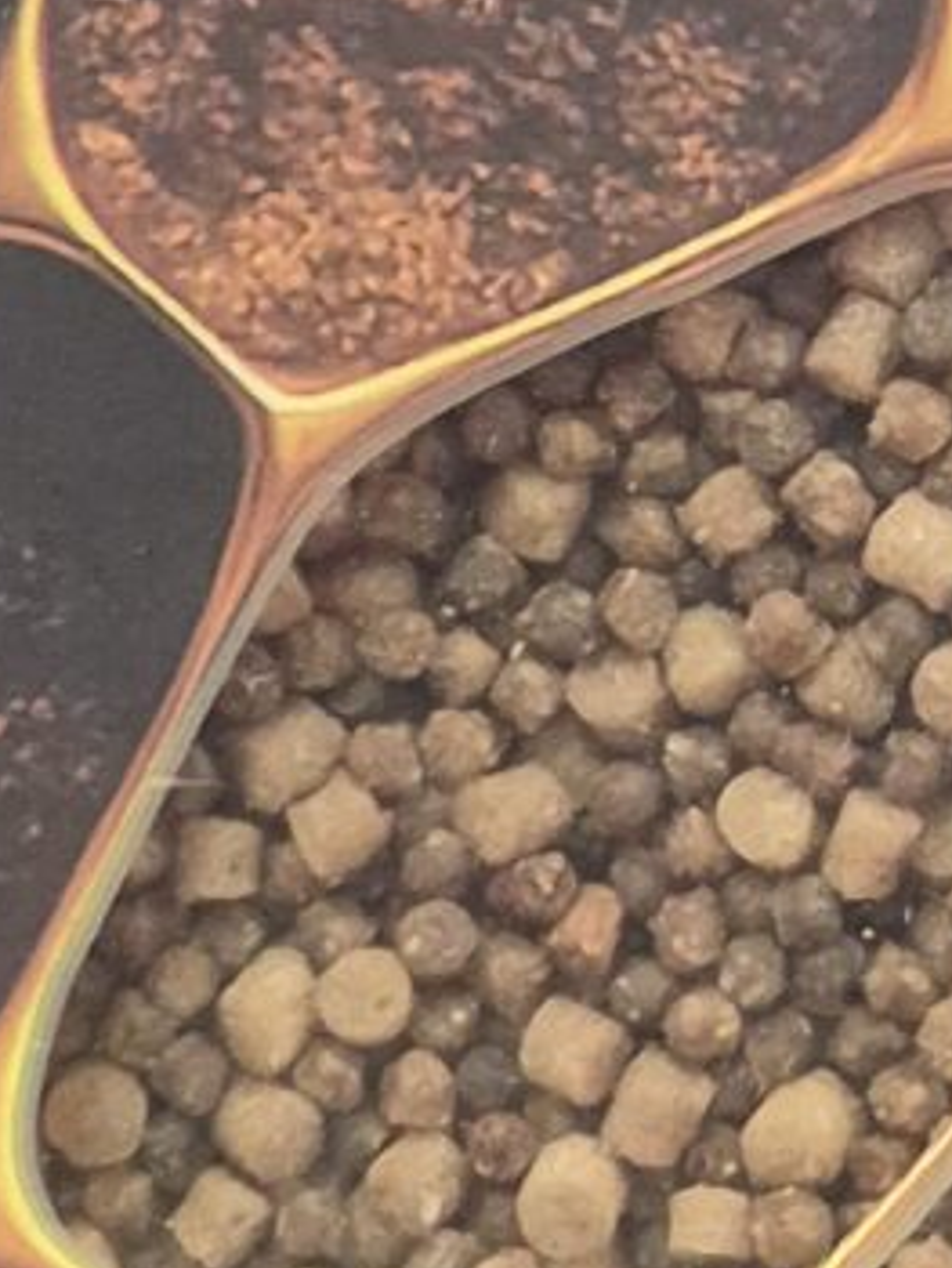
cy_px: -40
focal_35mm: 168
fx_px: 6153
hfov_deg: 8.6
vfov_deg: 11.6
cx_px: 1455
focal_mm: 5.4
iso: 1600
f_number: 1.8
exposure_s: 1/100
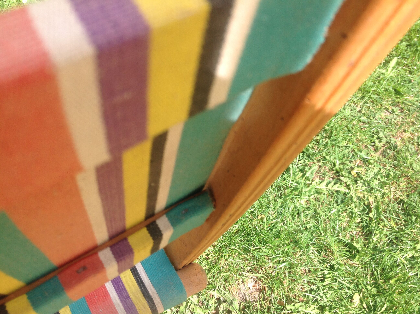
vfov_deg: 40.6
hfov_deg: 52.7
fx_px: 424
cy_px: 157
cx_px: 210
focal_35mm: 35
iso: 50
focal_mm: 4.28
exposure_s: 1/703
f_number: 2.4
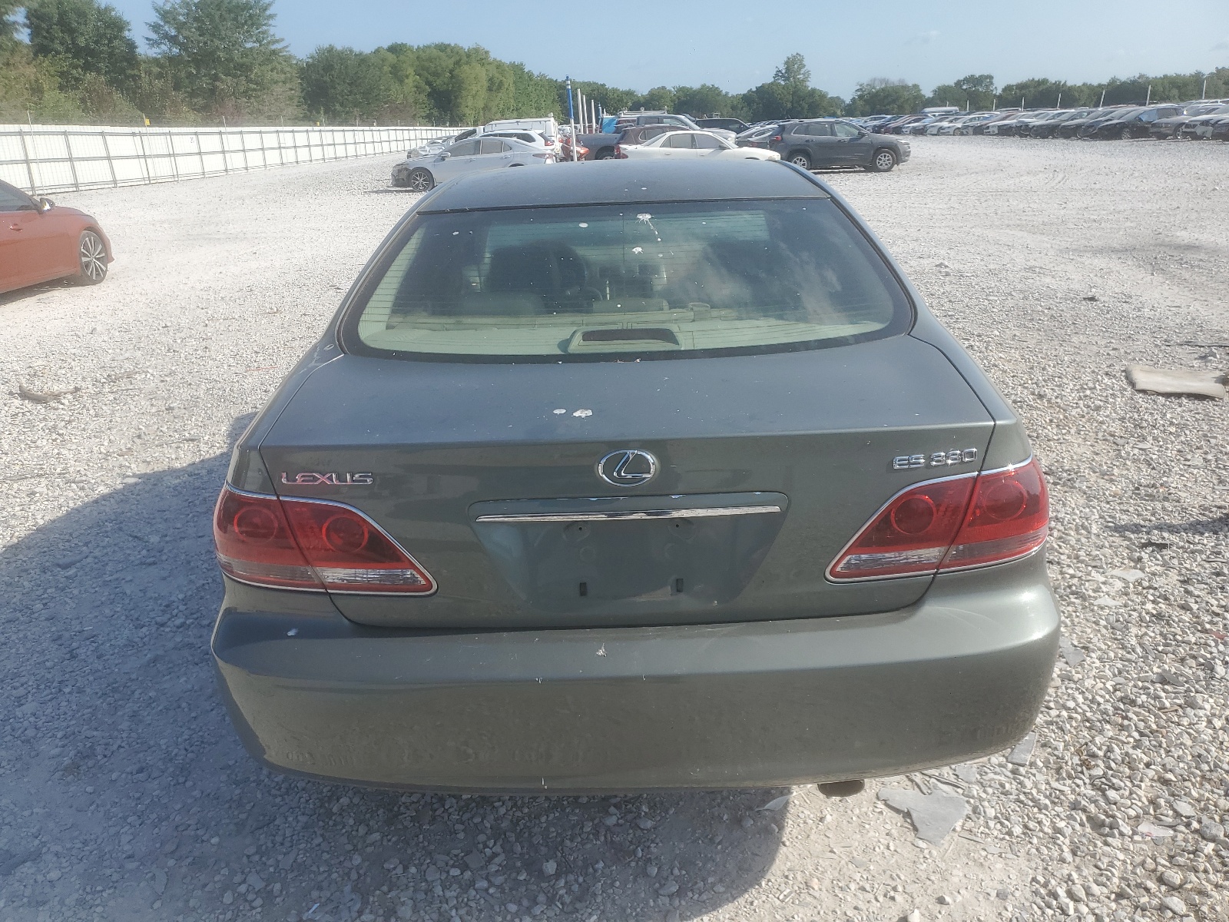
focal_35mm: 26
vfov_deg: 53.1
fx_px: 923
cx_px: 614
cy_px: 461
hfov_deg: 67.3
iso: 50
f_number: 1.5
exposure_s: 1/2500
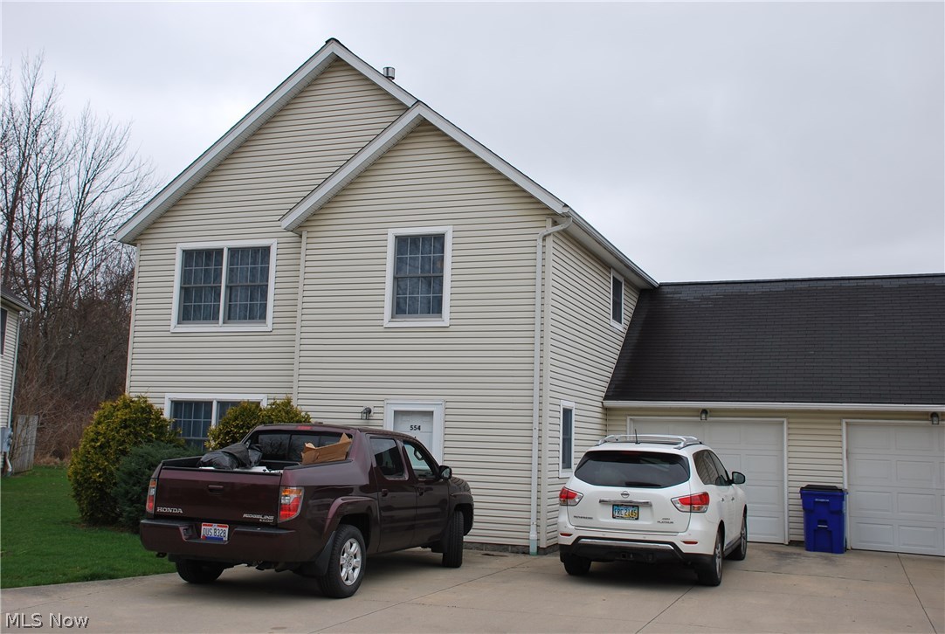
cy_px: 317
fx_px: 1026
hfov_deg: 49.5
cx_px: 472
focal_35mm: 39
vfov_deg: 34.4
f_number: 6.3
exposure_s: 1/160
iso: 100
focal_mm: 26
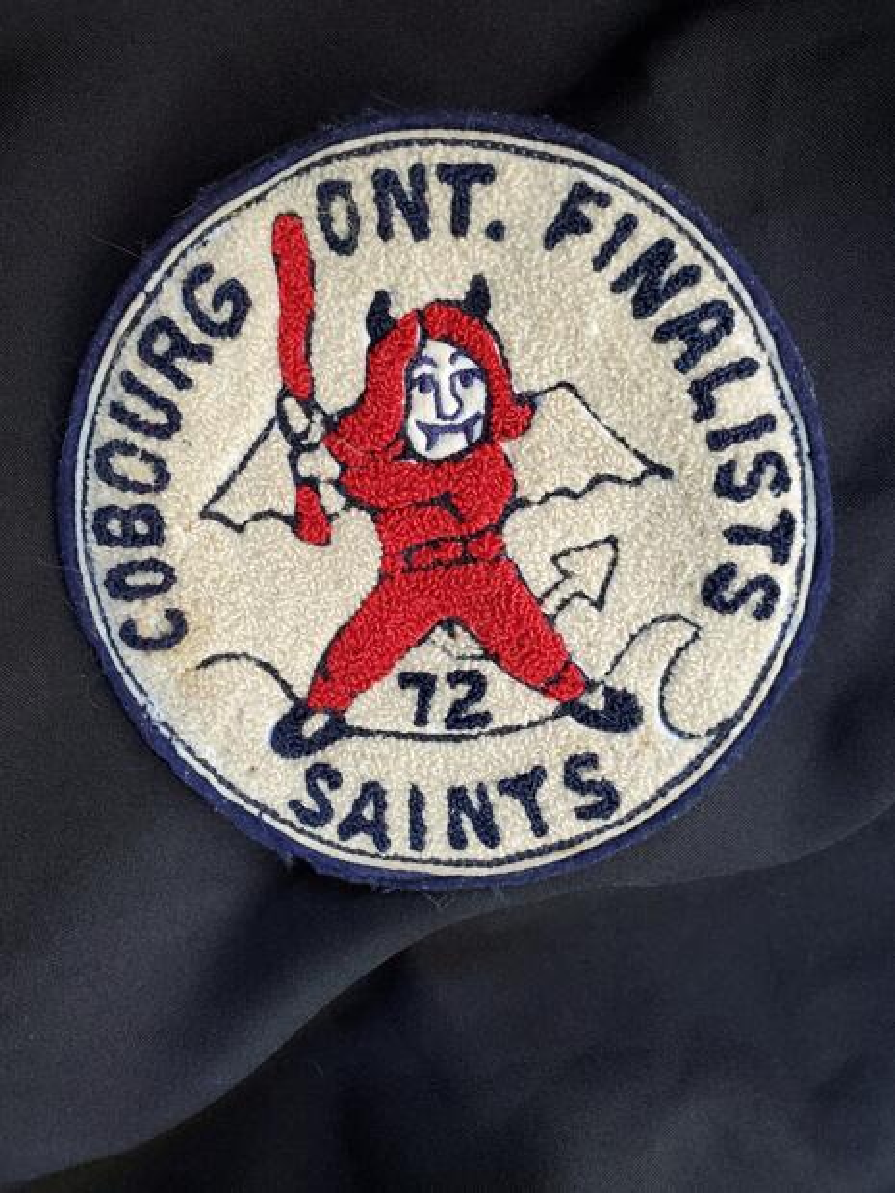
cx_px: 448
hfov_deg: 53.1
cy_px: 596
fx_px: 896
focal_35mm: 26
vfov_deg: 67.3
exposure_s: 1/40
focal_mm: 4.3
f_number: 2.4
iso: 200
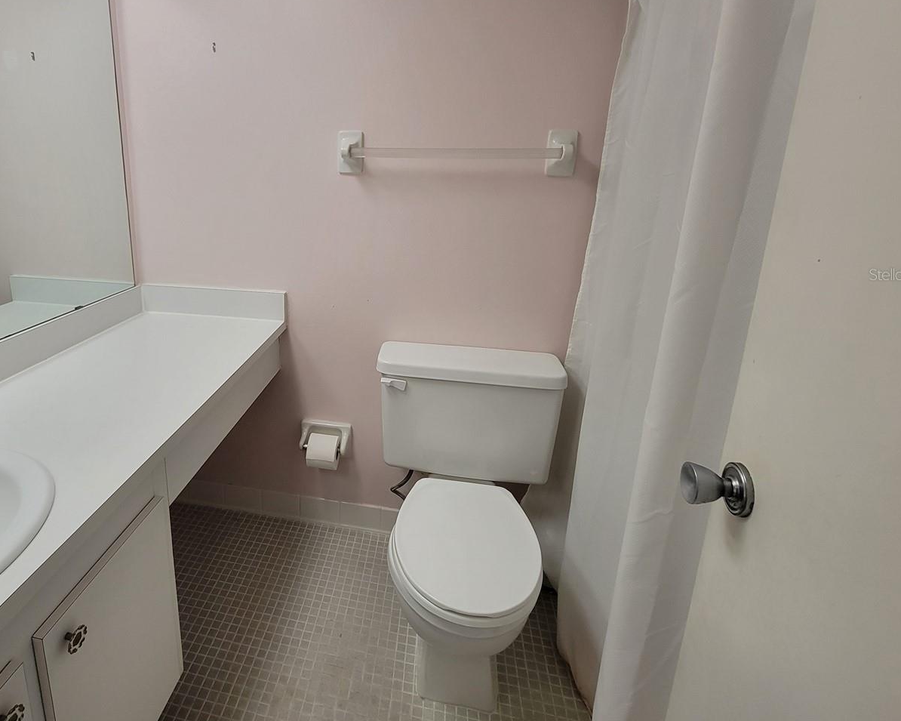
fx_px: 453
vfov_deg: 75.7
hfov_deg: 87.8
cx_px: 337
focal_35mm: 17
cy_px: 274
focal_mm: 2.2
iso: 125
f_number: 2.2
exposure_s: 1/60
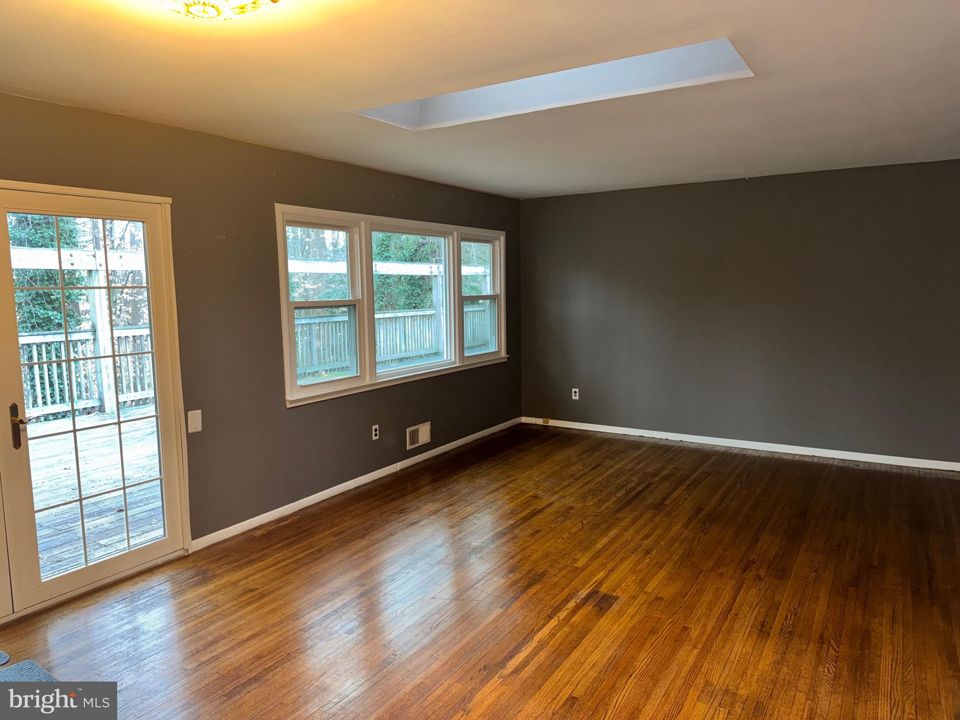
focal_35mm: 24
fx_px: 666
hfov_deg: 71.6
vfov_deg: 56.8
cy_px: 360
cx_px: 480
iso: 160
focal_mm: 6.76
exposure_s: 1/15
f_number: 1.78
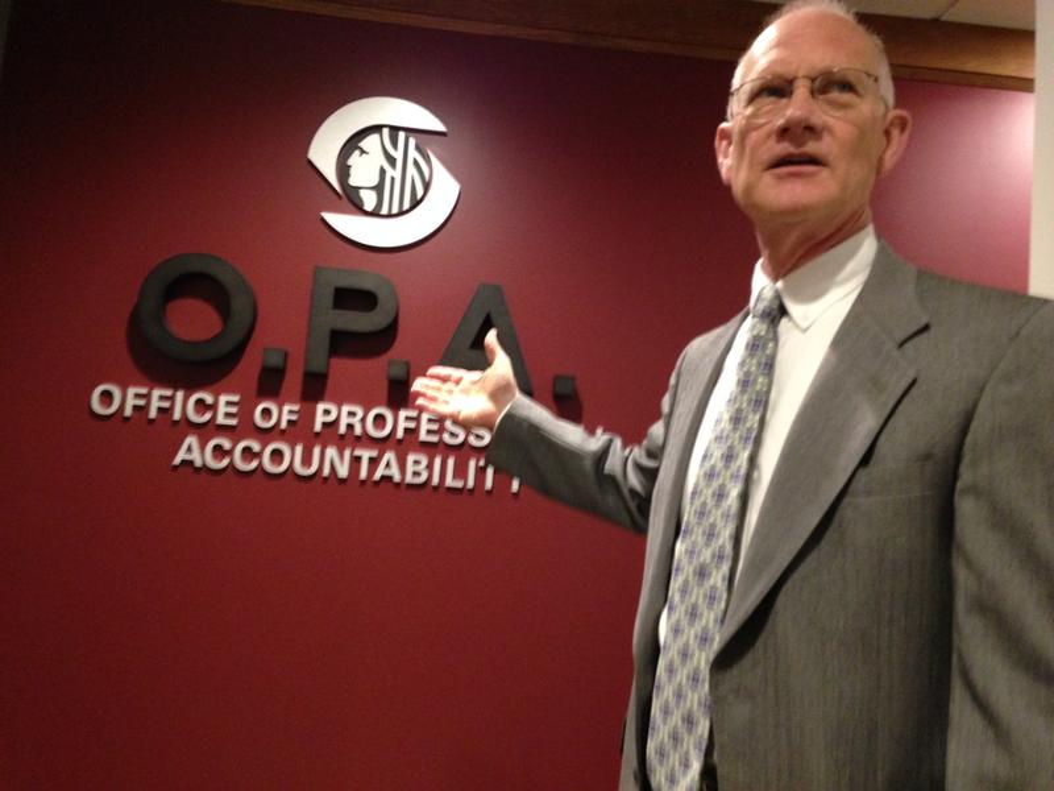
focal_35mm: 33
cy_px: 396
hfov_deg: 55.4
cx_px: 527
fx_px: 1005
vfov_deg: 42.9
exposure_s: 1/17
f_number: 2.4
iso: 400
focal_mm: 4.12
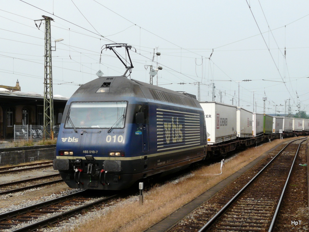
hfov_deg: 44.8
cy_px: 116
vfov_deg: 34.4
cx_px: 154
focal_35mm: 42
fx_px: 375
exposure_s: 1/320
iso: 100
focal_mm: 6.8
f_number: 5.6
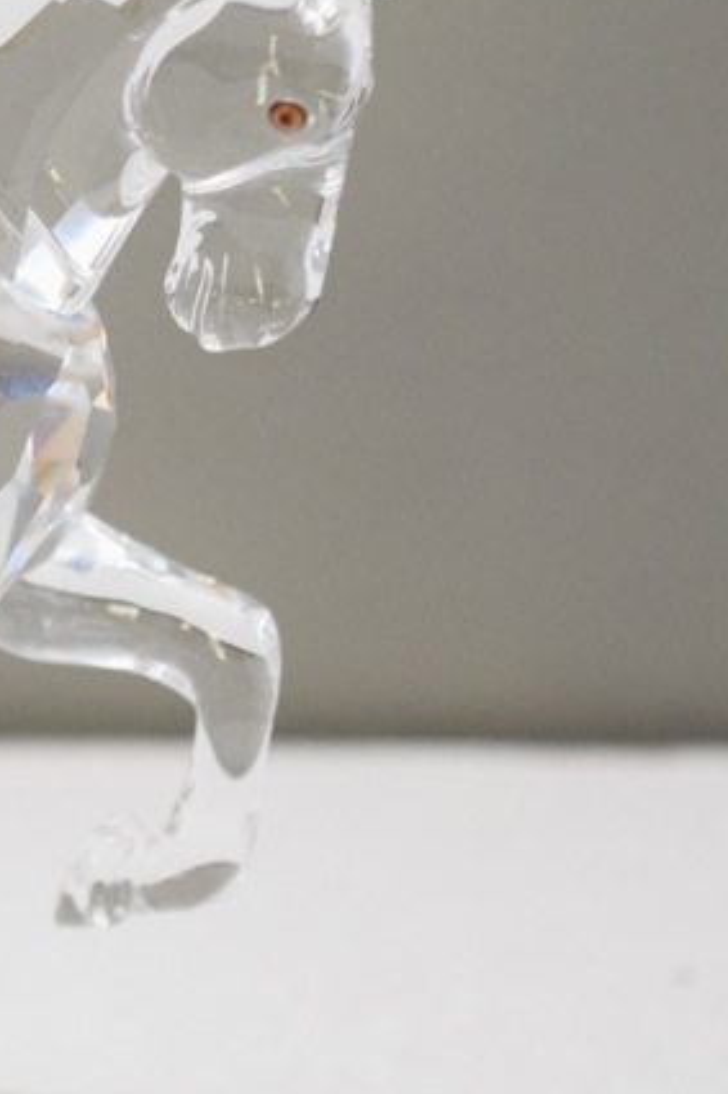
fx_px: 5894
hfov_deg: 7.0
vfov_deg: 10.6
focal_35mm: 194
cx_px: -288
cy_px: 411
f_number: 5.6
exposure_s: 1/60
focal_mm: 55
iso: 2800
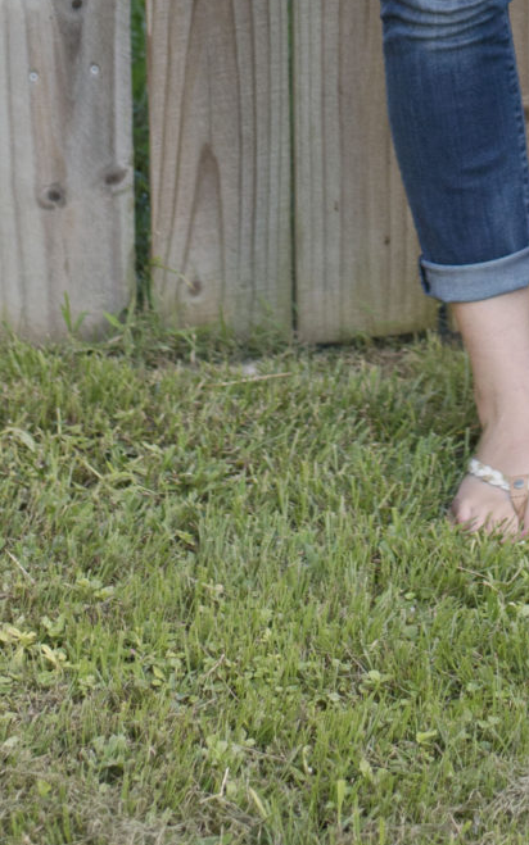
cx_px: 522
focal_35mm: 198
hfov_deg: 6.6
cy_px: -572
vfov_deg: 10.1
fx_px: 4566
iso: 800
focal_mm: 50
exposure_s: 1/2500
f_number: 2.8
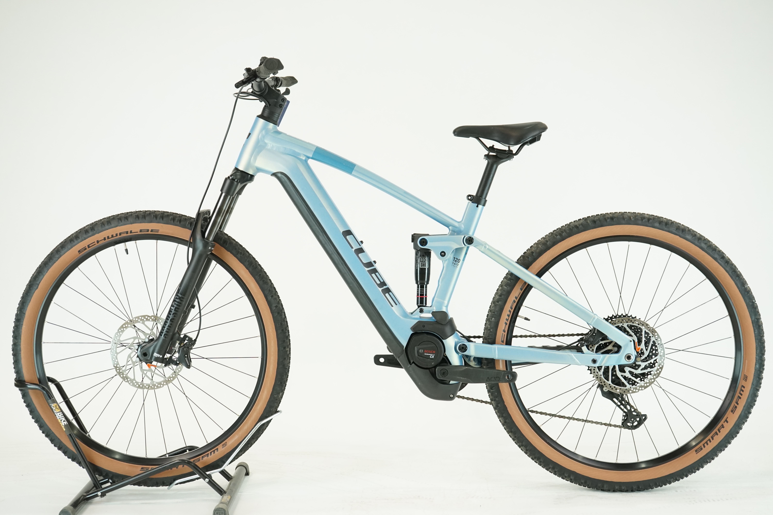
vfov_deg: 26.5
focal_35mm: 51
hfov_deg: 38.9
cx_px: 386
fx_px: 1095
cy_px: 258
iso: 1600
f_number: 5.6
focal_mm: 51
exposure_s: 1/200
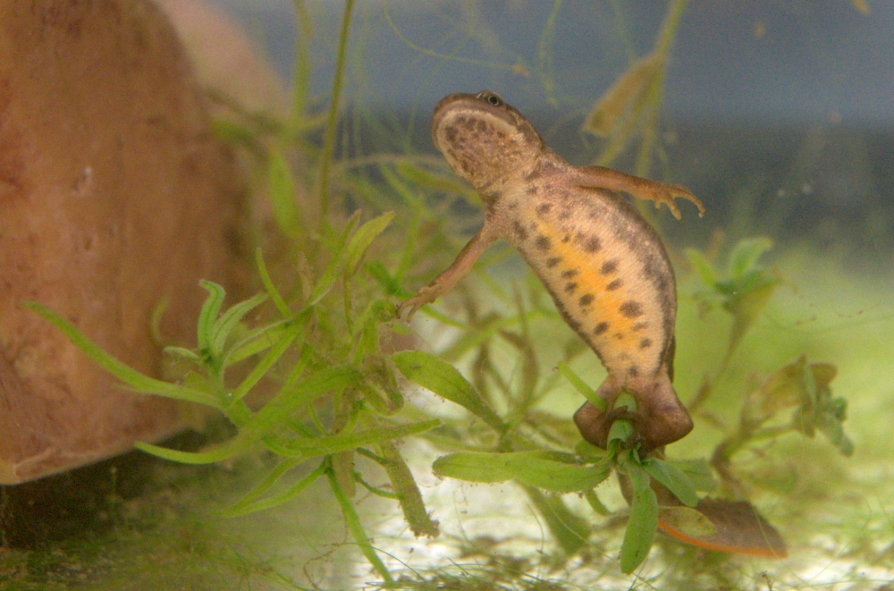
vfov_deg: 16.5
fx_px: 2043
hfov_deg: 24.7
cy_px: 296
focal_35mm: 82
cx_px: 447
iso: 1600
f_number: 5.6
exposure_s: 1/80
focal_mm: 55
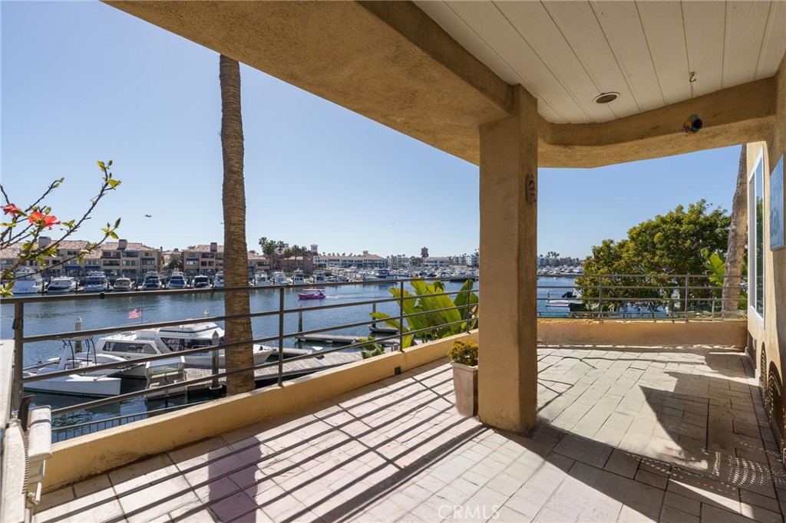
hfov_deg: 96.8
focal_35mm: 16
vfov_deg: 73.7
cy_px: 262
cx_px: 393
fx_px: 349
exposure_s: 1/800
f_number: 11
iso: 100
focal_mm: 16
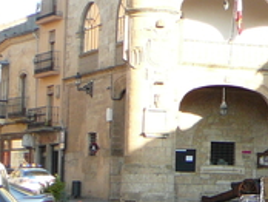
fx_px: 1256
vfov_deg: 9.2
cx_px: 427
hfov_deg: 11.6
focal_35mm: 162
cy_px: 71
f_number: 3.3
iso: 80
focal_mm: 7
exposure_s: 1/200
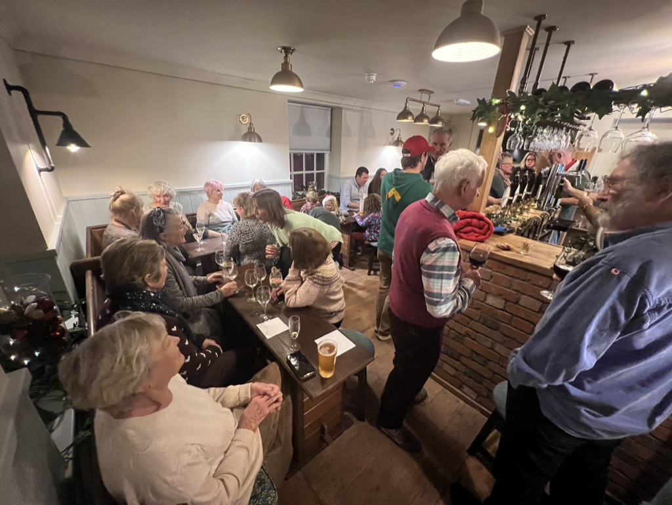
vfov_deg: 90.0
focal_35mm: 13
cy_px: 252
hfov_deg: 106.2
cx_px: 336
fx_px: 252
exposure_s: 1/34
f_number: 1.8
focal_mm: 1.57
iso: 800
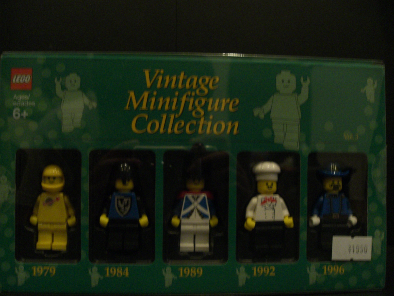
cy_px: 148
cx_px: 197
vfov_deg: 37.7
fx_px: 433
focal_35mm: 38
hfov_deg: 49.0
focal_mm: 6.3
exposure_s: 1/8
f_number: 3.1
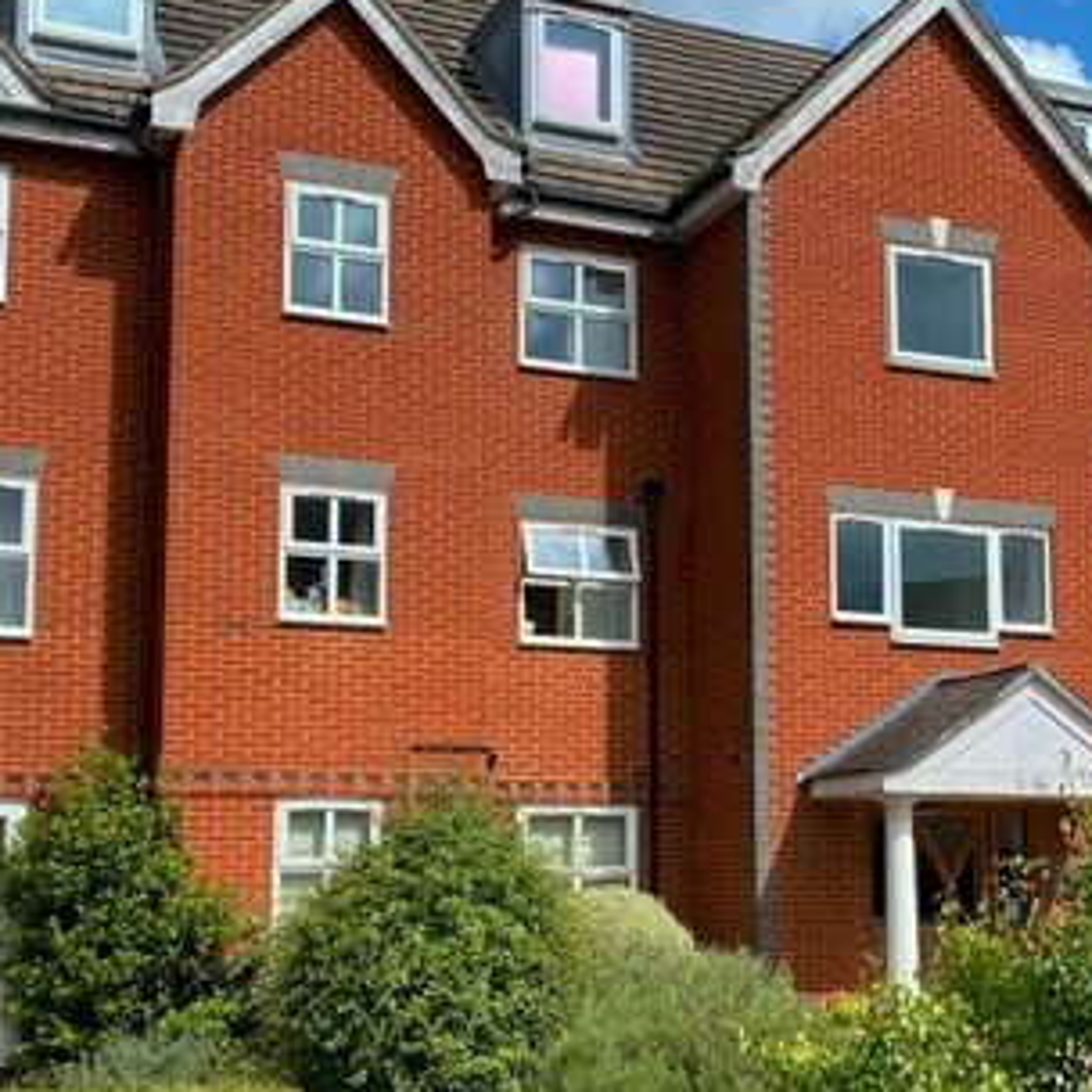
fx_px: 1892
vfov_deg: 32.1
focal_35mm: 53
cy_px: 663
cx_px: 733
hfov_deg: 31.9
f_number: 1.8
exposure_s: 1/2358
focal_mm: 4.25
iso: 32
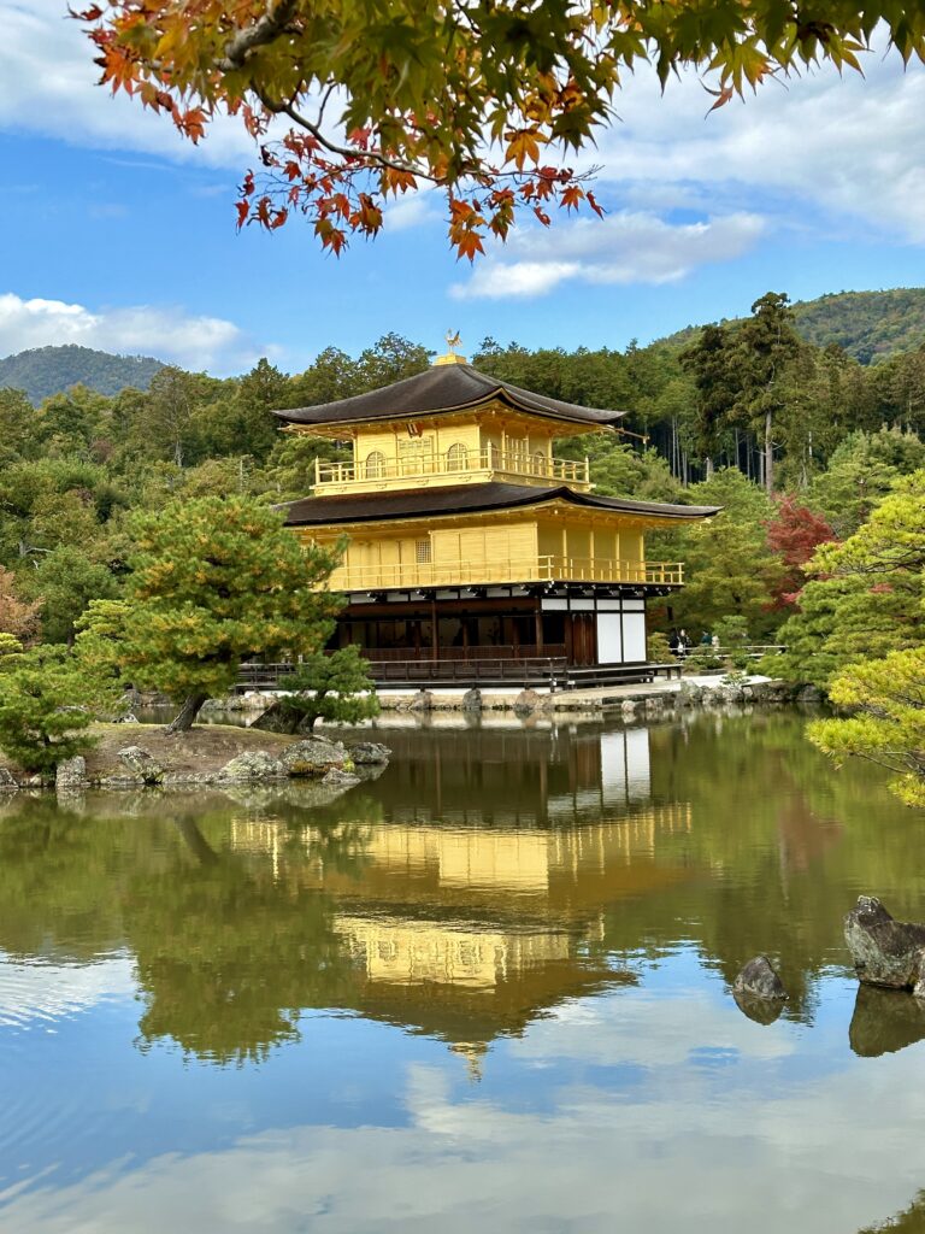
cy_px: 617
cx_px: 462
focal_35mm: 48
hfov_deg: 30.3
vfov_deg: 39.7
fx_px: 1710
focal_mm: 6.86
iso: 64
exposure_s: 1/1613
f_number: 1.78
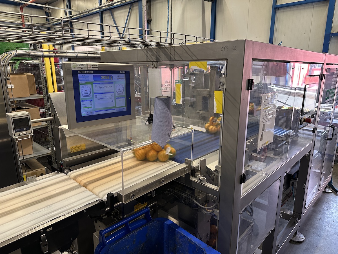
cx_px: 169
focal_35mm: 24
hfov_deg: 71.6
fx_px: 234
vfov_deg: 56.8
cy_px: 127
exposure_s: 1/62
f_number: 1.78
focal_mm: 6.86
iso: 250
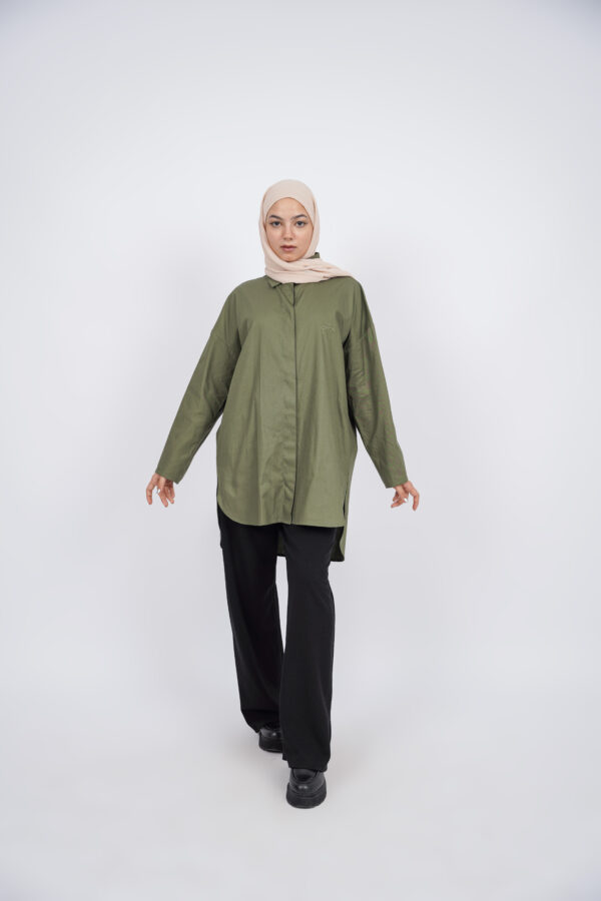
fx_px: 926
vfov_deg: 51.9
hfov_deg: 35.9
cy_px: 450
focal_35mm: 37
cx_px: 300
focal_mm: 37
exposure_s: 1/250
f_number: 3.5
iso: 100
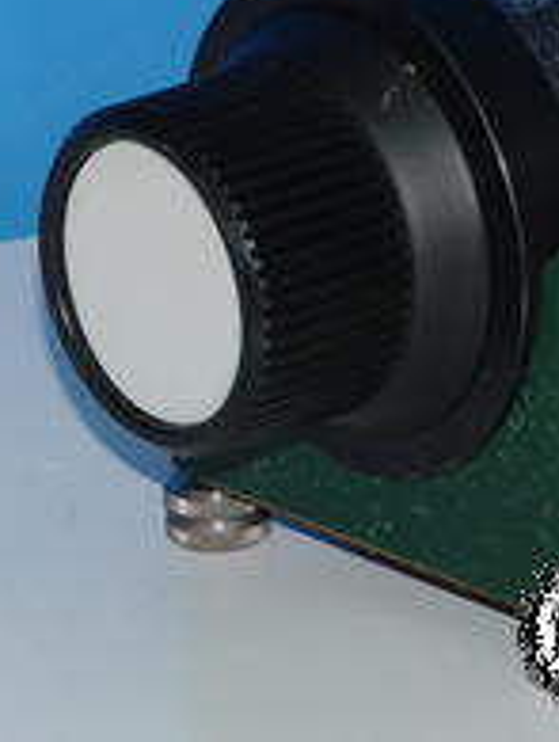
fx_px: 7383
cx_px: 684
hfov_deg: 4.3
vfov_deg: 5.7
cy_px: 175
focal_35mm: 344
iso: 400
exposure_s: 1/60
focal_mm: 84
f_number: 11
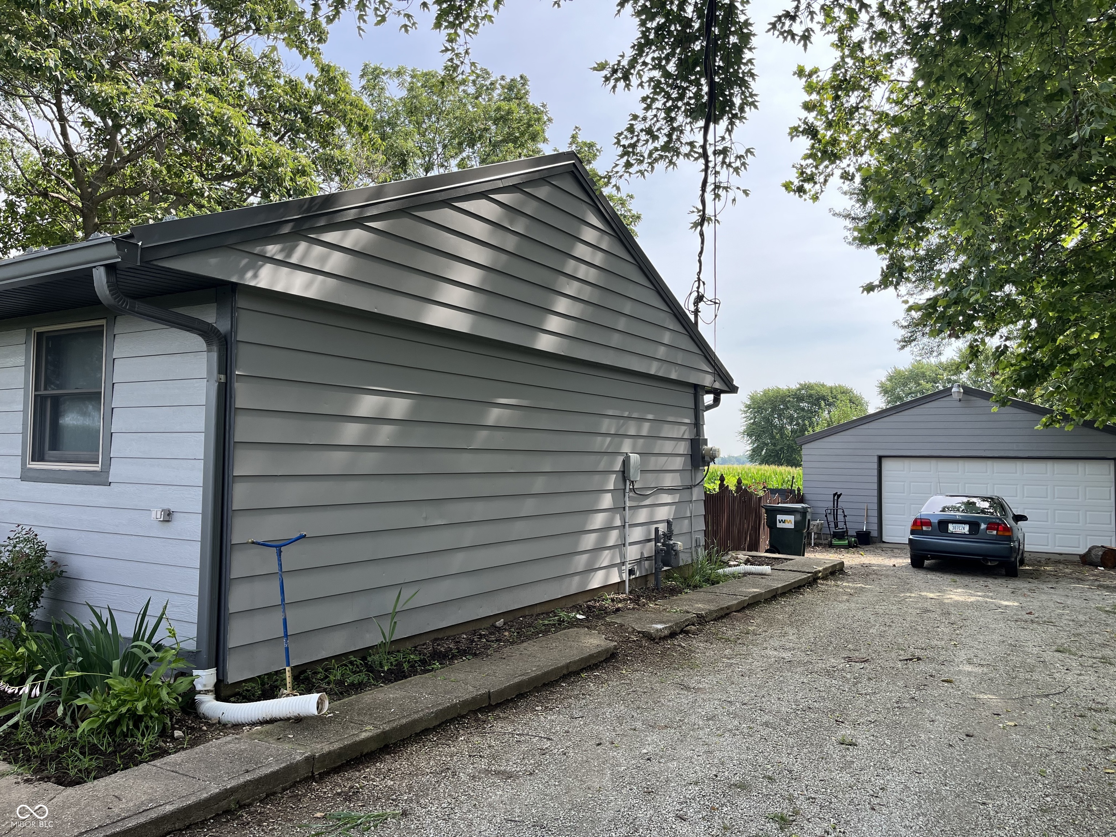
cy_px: 418
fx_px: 838
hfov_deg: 67.3
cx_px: 558
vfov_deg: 53.1
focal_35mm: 26
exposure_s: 1/1066
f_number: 1.6
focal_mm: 5.1
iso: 50
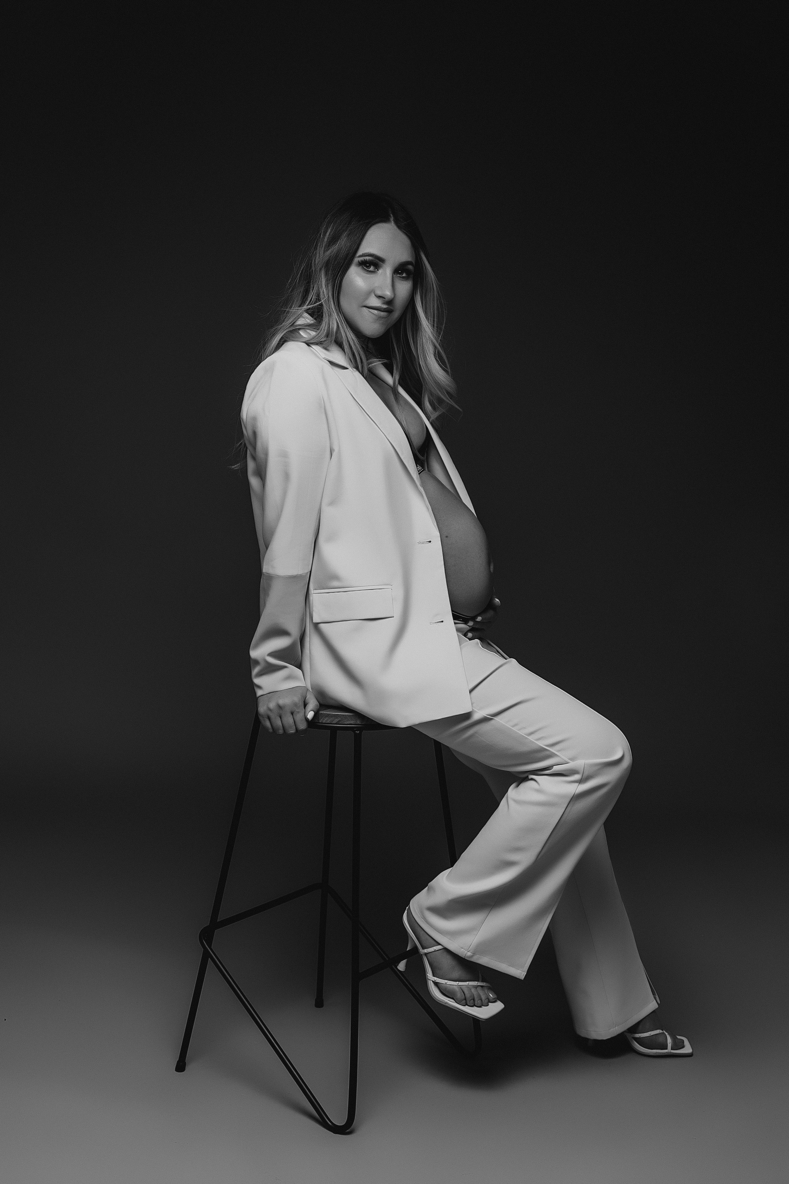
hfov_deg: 26.5
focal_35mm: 51
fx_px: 1676
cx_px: 394
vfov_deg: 38.9
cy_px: 592
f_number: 5
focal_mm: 51
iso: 200
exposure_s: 1/160
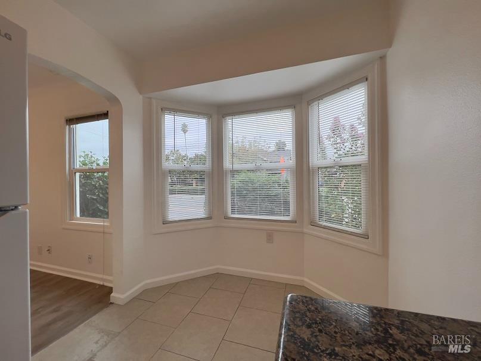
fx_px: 181
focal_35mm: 13
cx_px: 240
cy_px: 180
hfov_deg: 106.2
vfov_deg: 89.9
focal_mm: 1.57
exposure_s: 1/120
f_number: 1.8
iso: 32
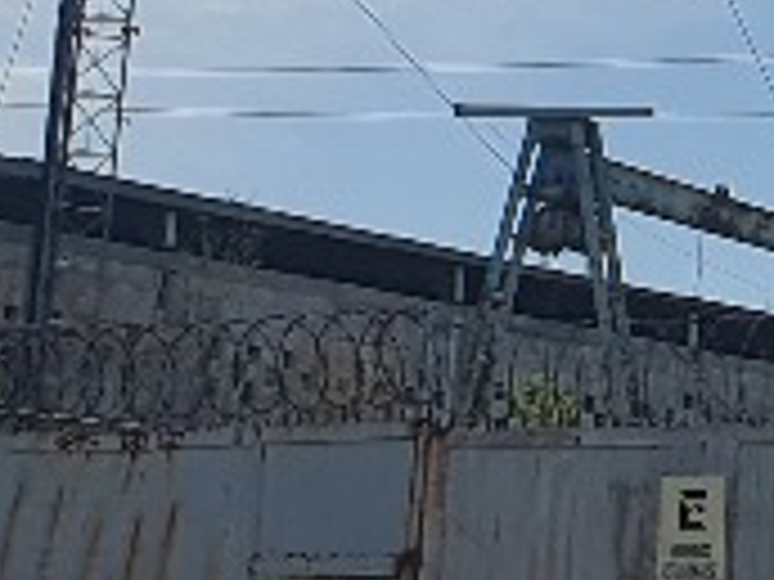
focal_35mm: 161
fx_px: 3600
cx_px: 1827
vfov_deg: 9.2
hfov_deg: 10.6
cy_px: 81
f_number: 2.4
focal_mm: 4.32
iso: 50
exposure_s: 1/4288
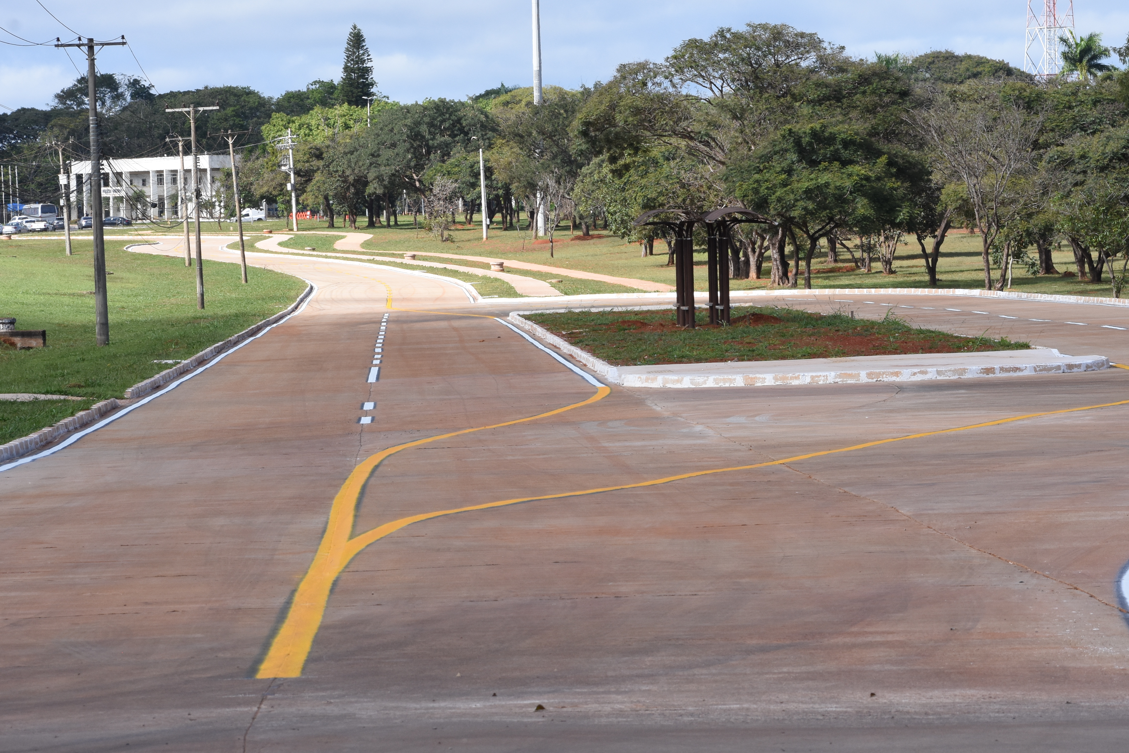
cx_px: 660
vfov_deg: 7.2
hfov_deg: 10.7
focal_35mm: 192
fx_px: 6021
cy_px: 406
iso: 400
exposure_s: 1/320
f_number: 13
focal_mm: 98
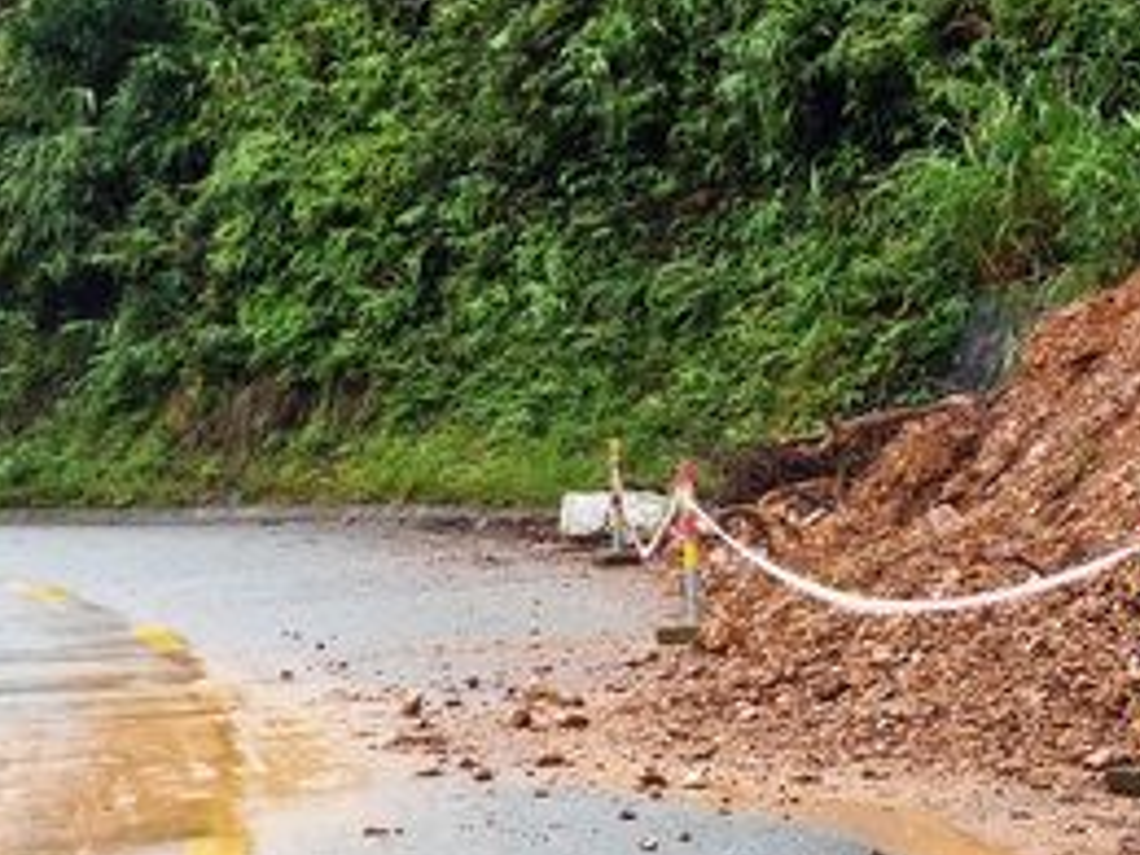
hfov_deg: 15.2
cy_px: 142
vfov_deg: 11.6
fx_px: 4182
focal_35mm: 127
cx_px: 1232
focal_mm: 7.1
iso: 50
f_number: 1.9
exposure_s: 1/261
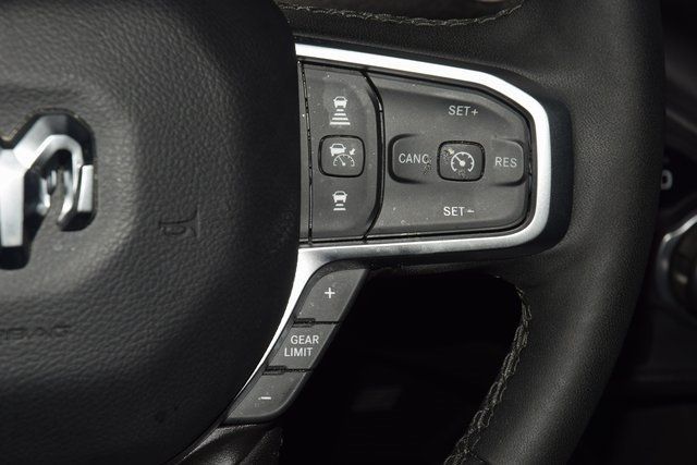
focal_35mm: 105
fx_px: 2033
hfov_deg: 19.5
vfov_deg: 13.0
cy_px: 232
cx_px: 348
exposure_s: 1/125
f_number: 8
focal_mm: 70
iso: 100
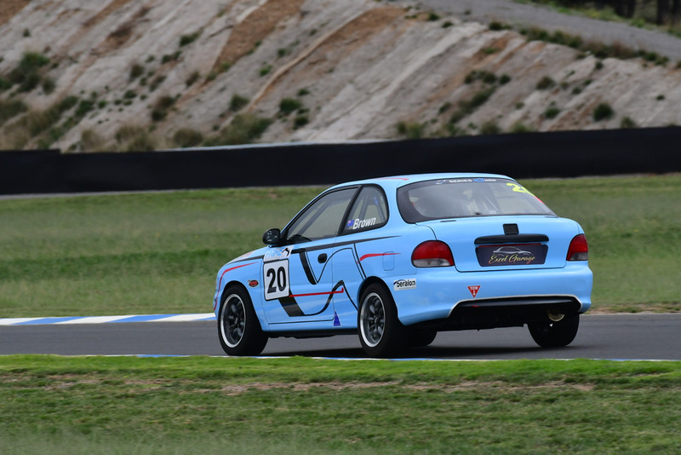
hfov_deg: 2.7
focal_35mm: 750
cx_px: 340
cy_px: 228
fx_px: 14192
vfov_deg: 1.8
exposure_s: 1/640
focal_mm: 500
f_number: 13
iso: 640
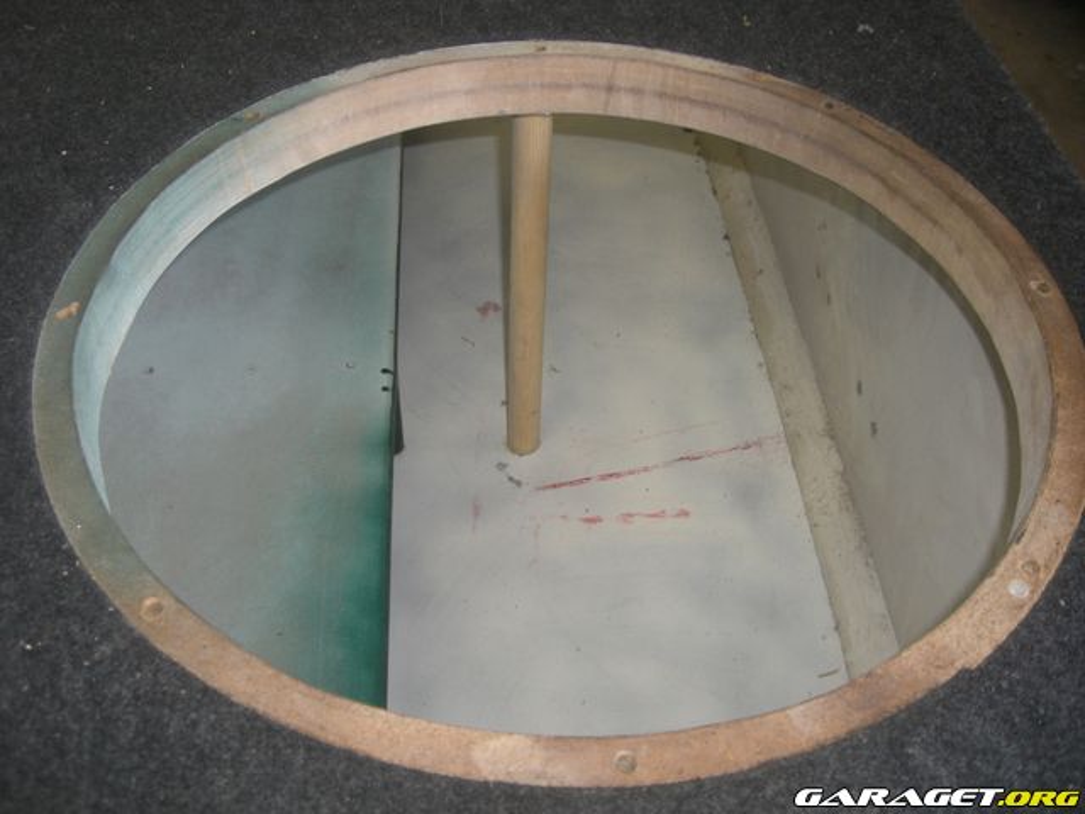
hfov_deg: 49.0
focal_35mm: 38
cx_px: 542
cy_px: 407
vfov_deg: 37.7
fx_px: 1191
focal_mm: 6.2
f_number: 2.7
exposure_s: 1/60
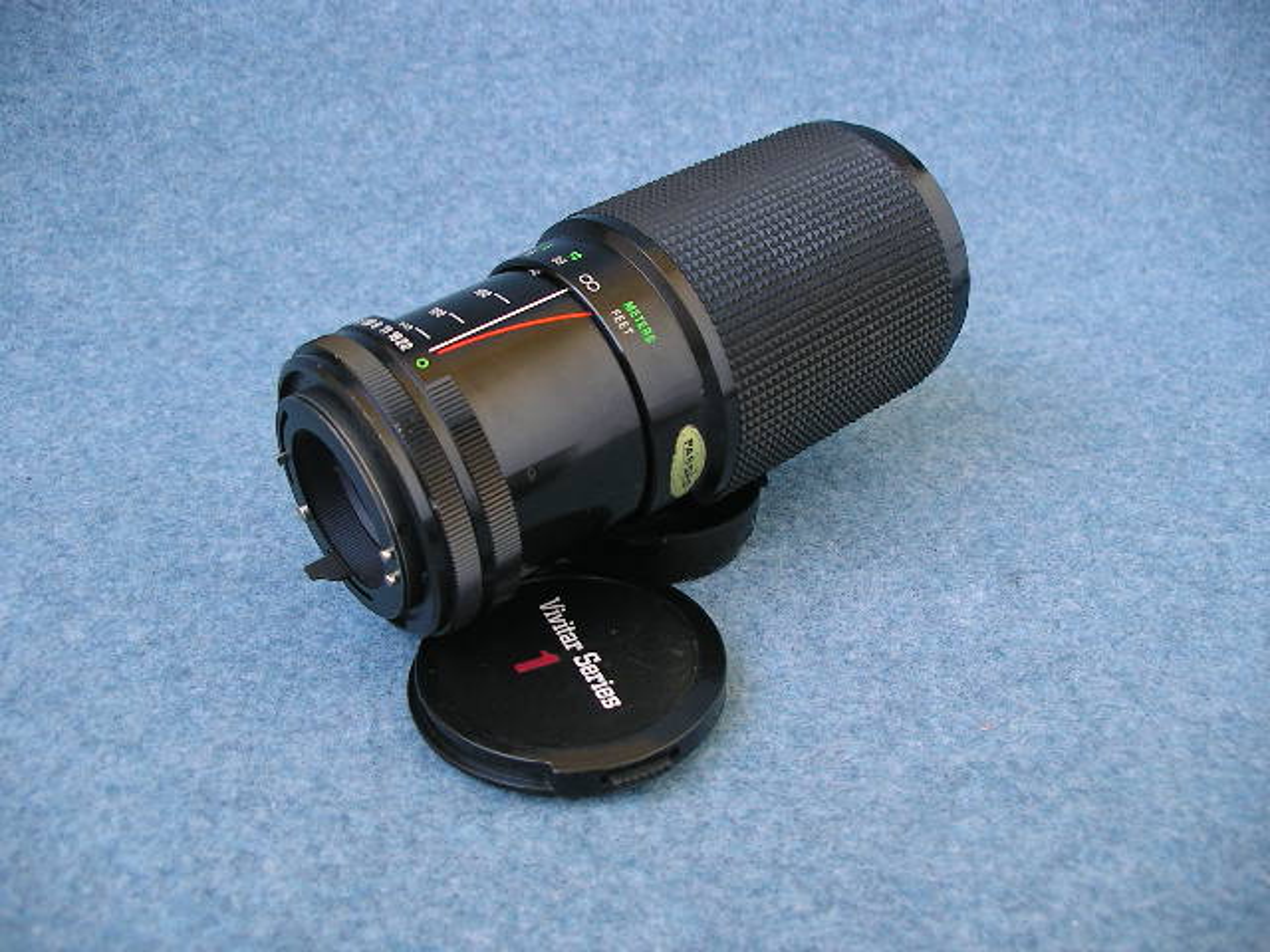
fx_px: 1357
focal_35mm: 37
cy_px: 476
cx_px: 635
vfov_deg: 38.7
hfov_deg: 50.1
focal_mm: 7.8
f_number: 2.8
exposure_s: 1/45
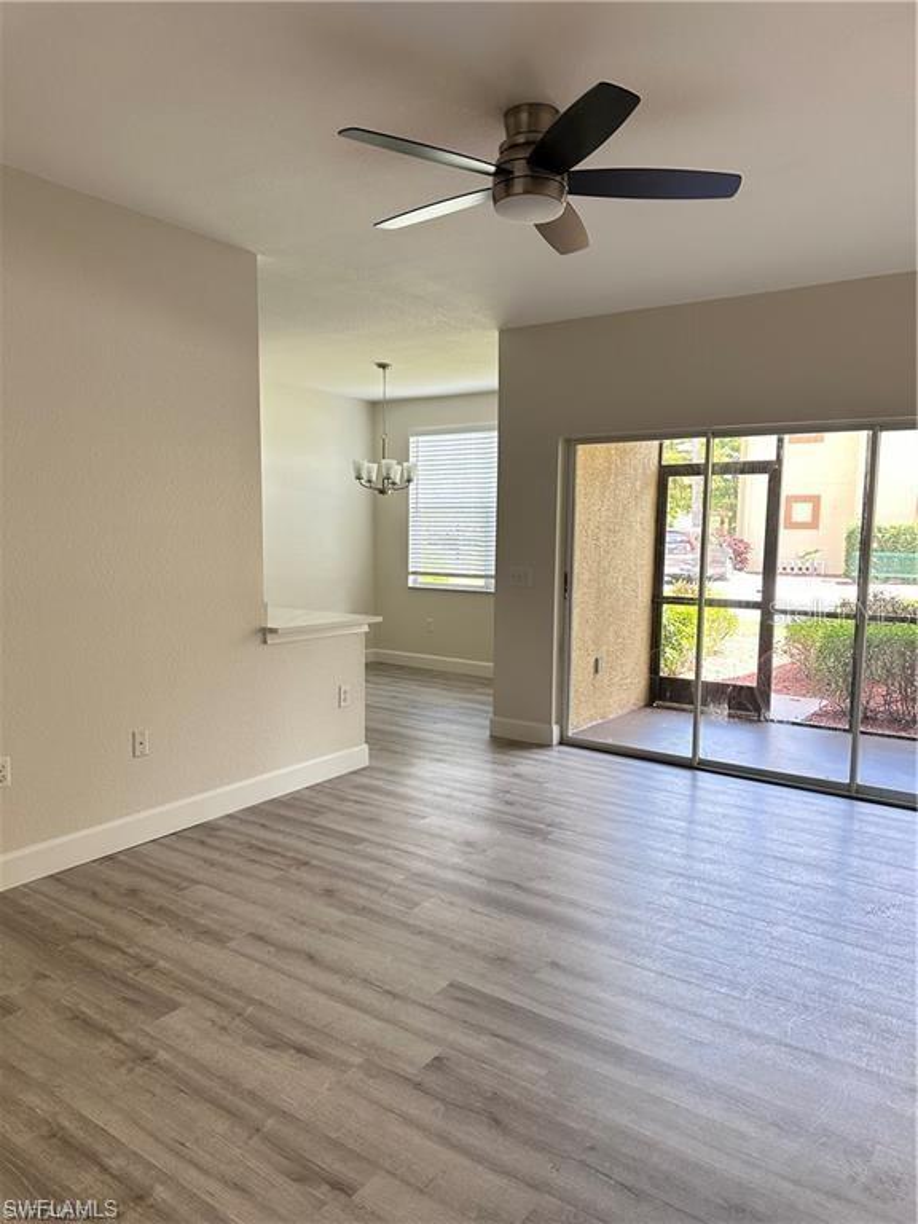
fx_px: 849
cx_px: 459
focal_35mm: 24
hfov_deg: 56.8
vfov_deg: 71.6
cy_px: 612
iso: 200
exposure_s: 1/121
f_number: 1.78
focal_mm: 6.86
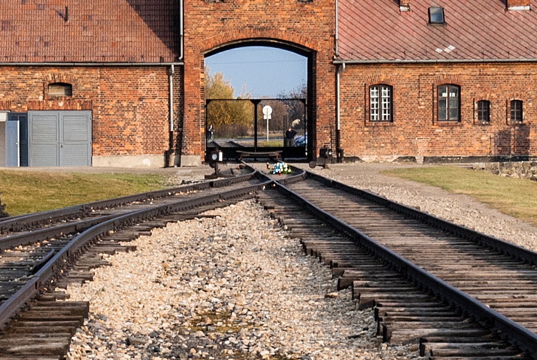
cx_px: 257
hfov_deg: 10.5
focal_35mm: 195
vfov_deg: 7.1
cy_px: 299
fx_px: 2912
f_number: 11
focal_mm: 34
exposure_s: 1/60
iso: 200
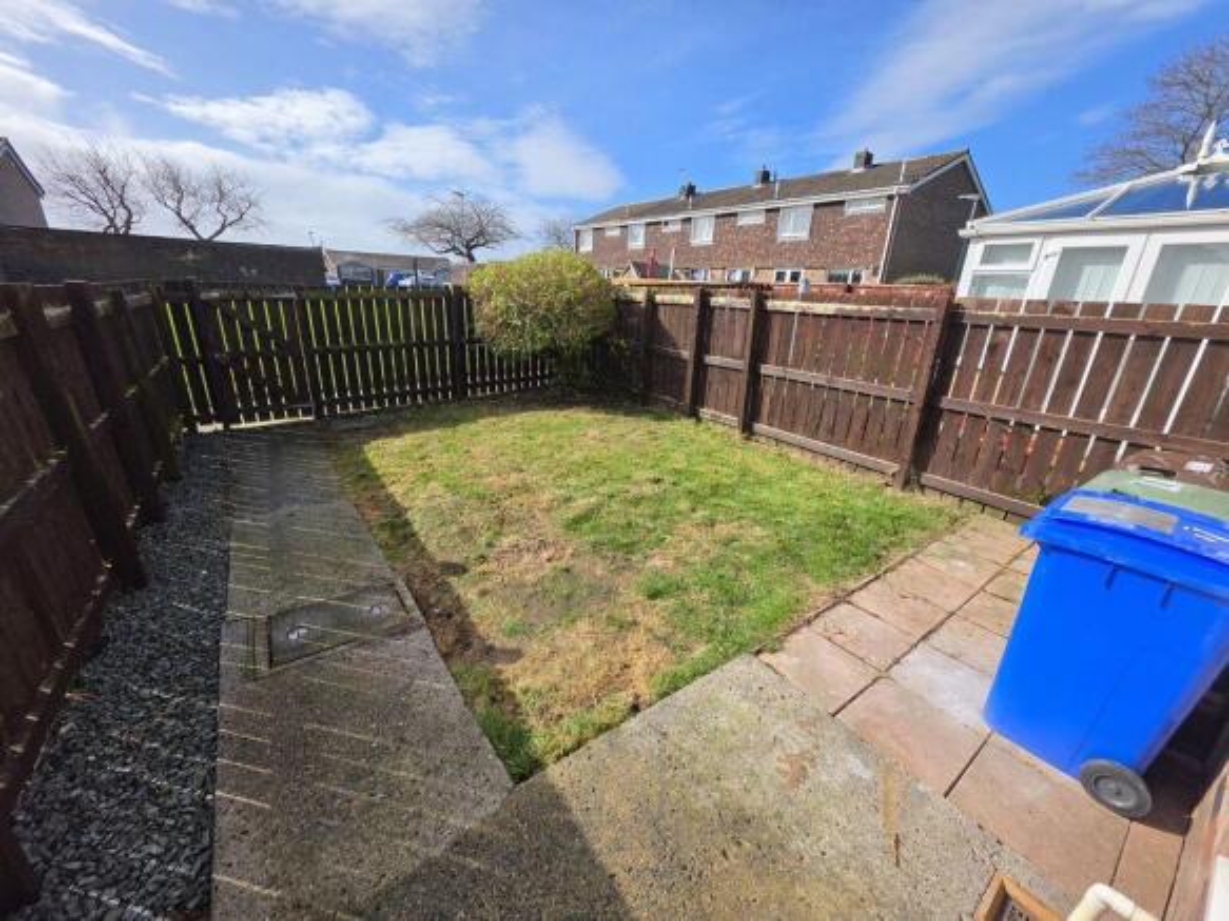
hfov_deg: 106.2
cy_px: 460
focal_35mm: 13
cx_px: 614
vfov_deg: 89.9
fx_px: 461
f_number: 1.9
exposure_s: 1/1989
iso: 40
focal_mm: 2.2
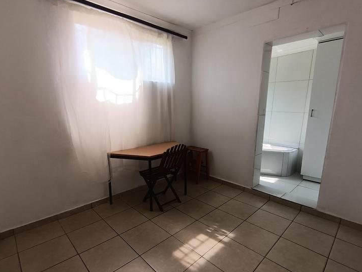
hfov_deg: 84.7
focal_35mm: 19
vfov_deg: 68.6
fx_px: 199
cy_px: 146
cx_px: 179
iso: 109
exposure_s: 1/100
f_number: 2.2
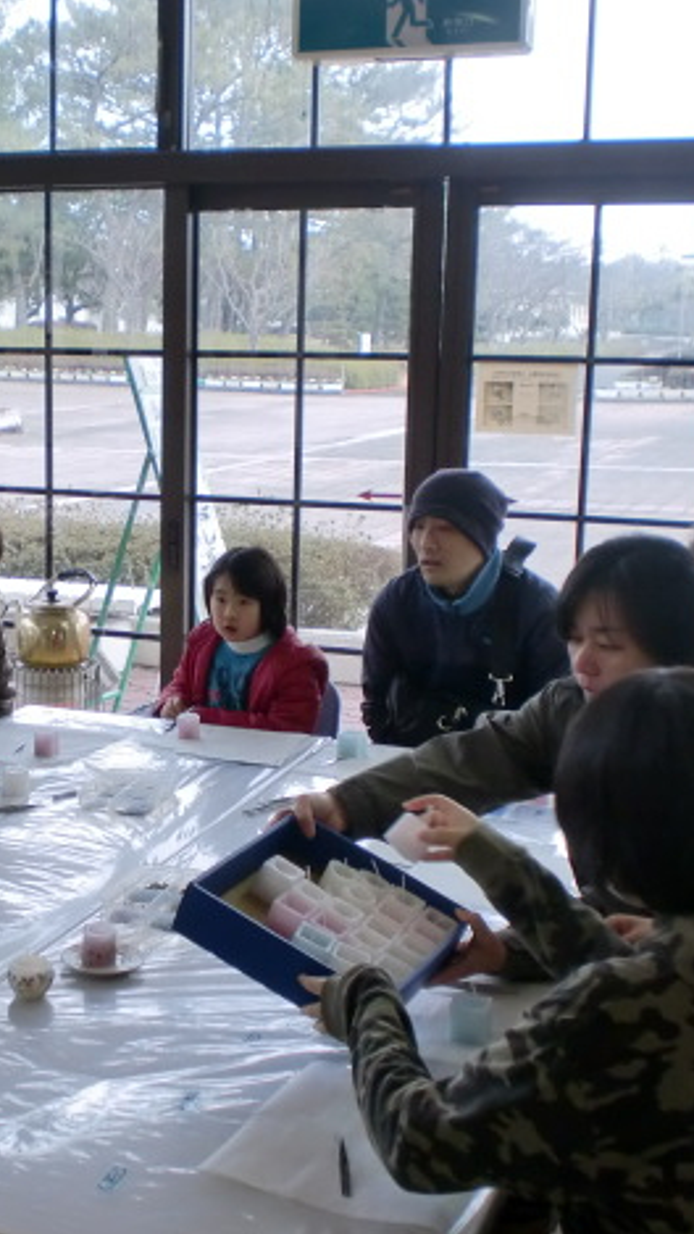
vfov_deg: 39.9
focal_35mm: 52
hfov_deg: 22.7
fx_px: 1700
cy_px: 626
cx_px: 137
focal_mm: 6.3
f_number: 3.1
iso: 100
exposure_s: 1/60
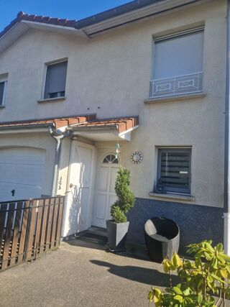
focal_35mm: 23
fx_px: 204
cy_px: 154
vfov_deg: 73.9
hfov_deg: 58.9
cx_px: 115
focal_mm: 5.4
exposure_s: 1/658
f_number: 1.8
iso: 50
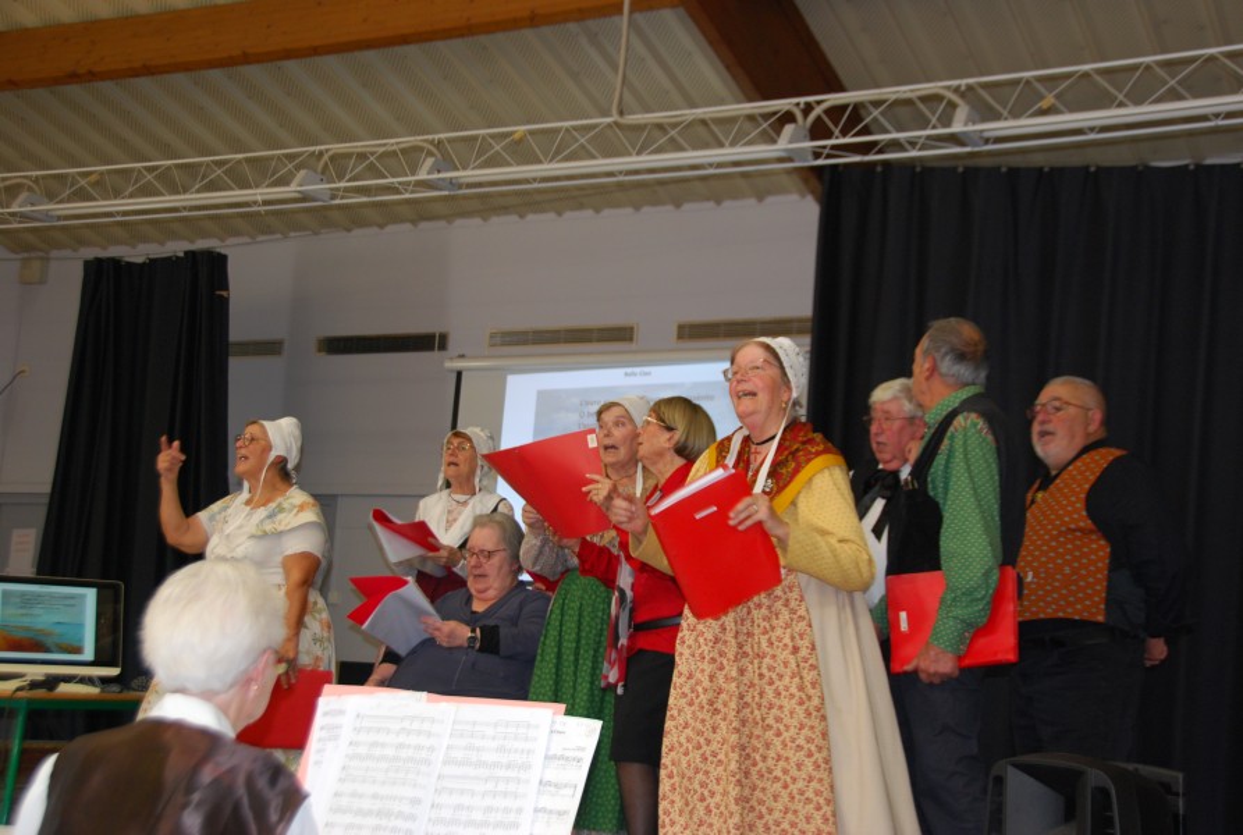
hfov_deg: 41.0
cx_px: 622
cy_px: 418
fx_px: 1661
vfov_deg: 28.2
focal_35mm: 48
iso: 400
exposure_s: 1/60
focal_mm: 32
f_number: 4.2
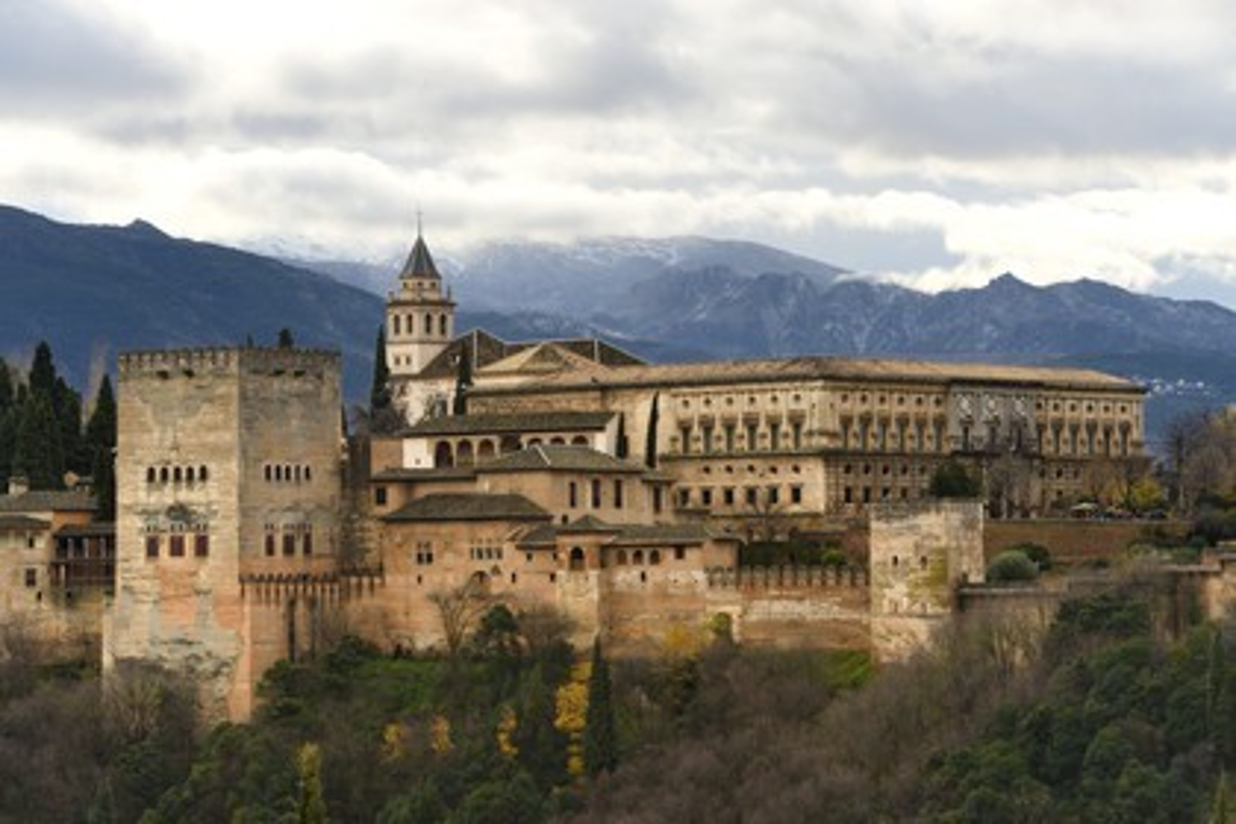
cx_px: 618
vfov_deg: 11.0
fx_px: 4291
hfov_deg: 16.4
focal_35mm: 125
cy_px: 412
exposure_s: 1/160
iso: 400
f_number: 10
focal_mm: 125
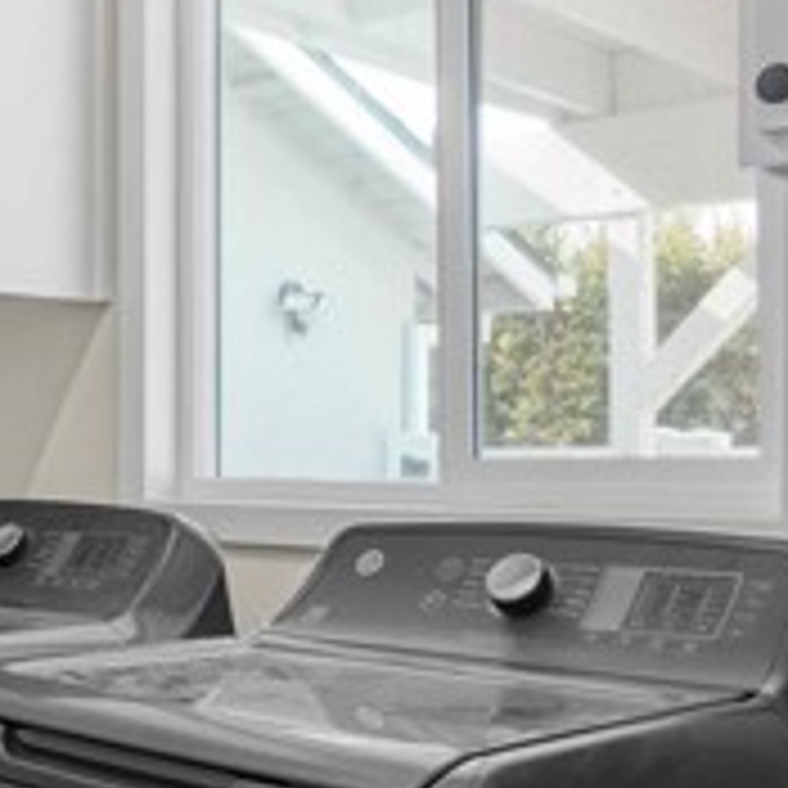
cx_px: -86
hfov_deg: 27.8
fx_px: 1442
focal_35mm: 56
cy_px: 466
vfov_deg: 30.5
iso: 100
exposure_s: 1/30
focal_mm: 12
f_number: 6.3
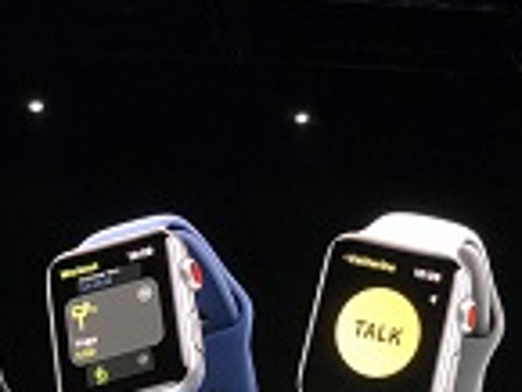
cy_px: 444
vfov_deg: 10.8
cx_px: 331
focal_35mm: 136
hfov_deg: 14.5
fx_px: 2053
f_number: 2.4
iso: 100
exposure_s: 1/30
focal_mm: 6
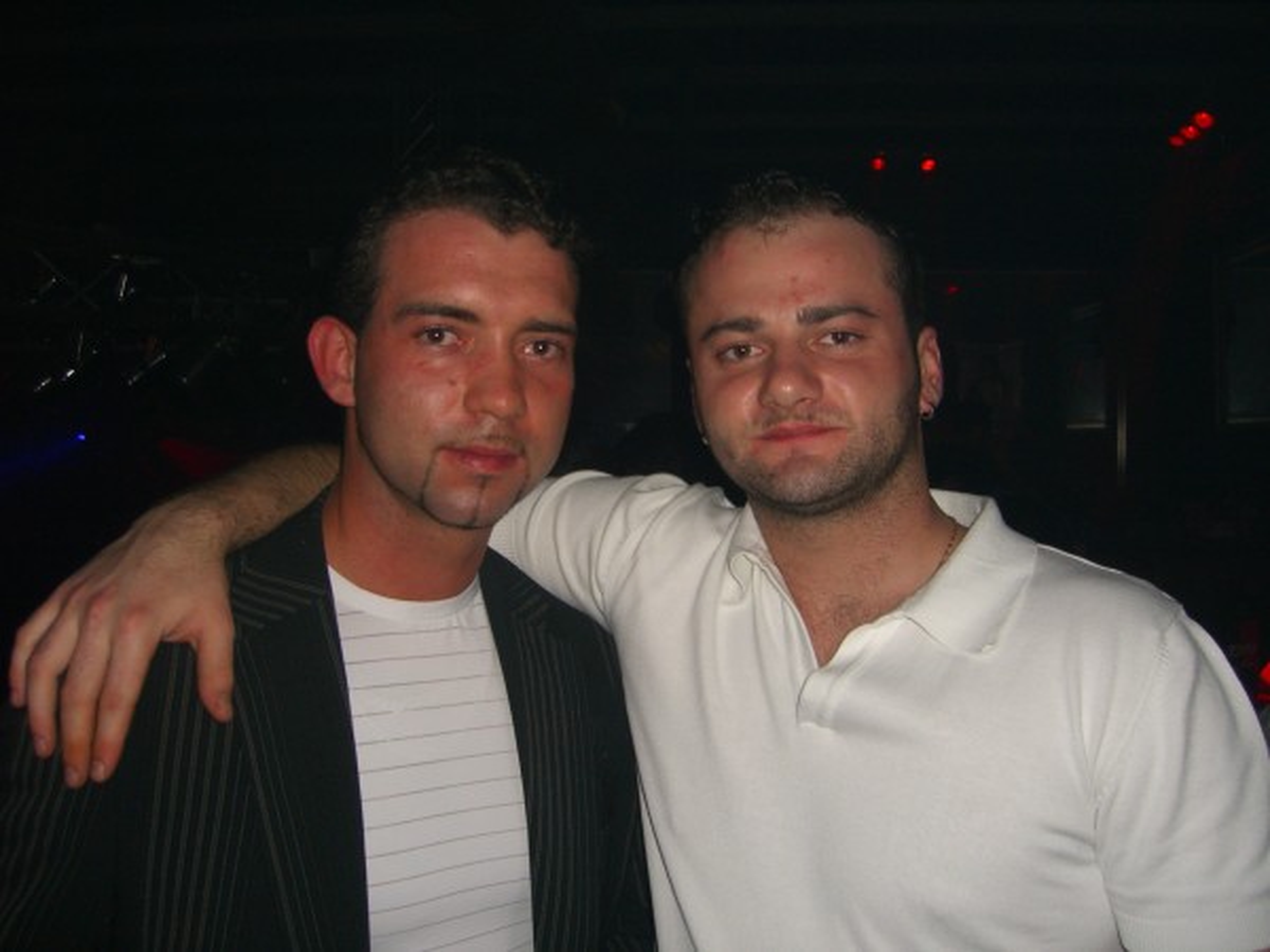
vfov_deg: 37.7
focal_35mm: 38
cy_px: 476
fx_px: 1394
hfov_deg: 49.0
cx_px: 635
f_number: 2.8
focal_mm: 7.9
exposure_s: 1/60
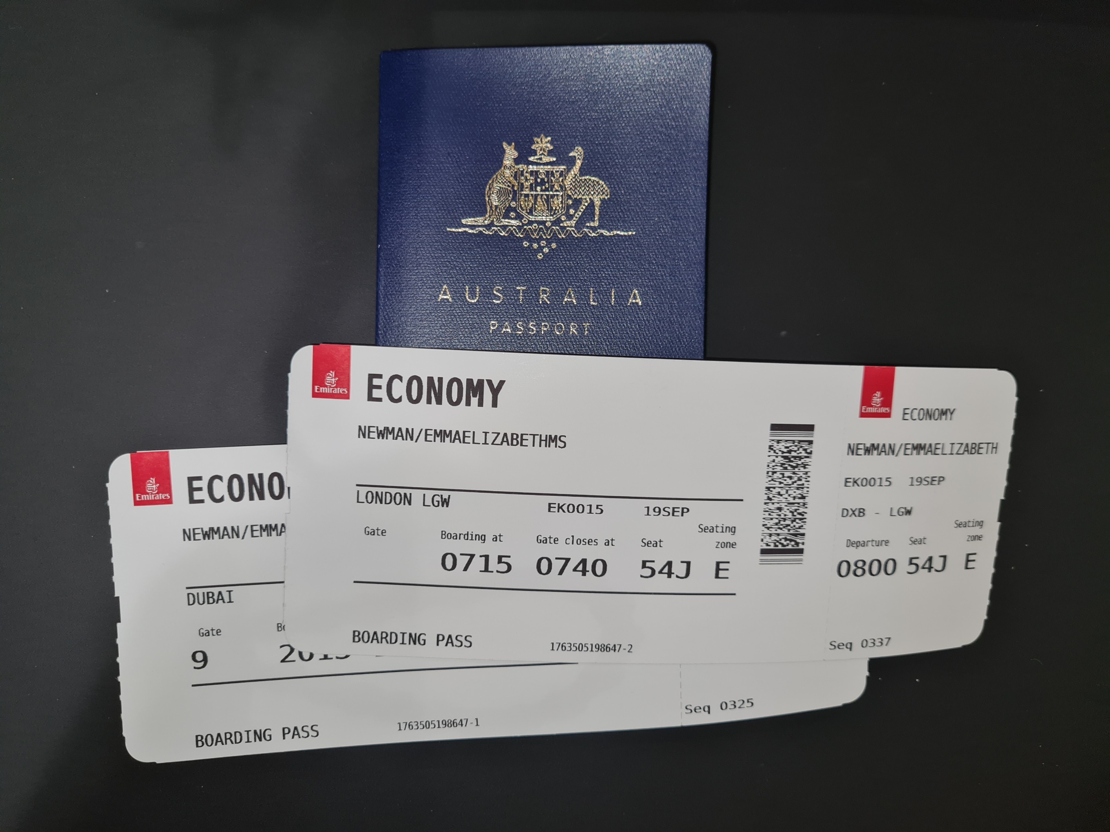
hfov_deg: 67.3
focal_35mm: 26
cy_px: 416
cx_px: 555
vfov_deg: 53.1
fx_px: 834
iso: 125
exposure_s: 1/100
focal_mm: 5.4
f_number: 1.8
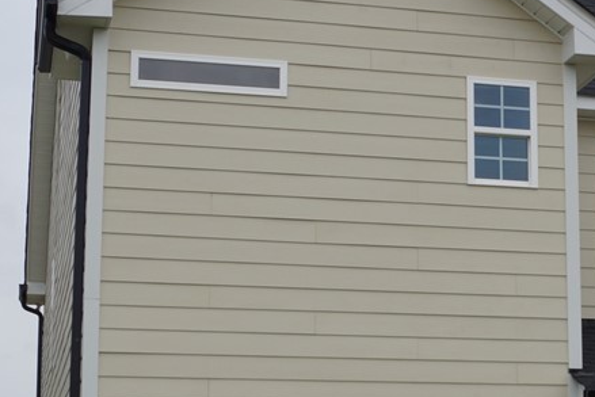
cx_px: 536
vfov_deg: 14.5
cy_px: 275
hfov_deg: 21.2
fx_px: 1554
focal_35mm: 94
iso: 100
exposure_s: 1/320
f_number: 8
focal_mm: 18
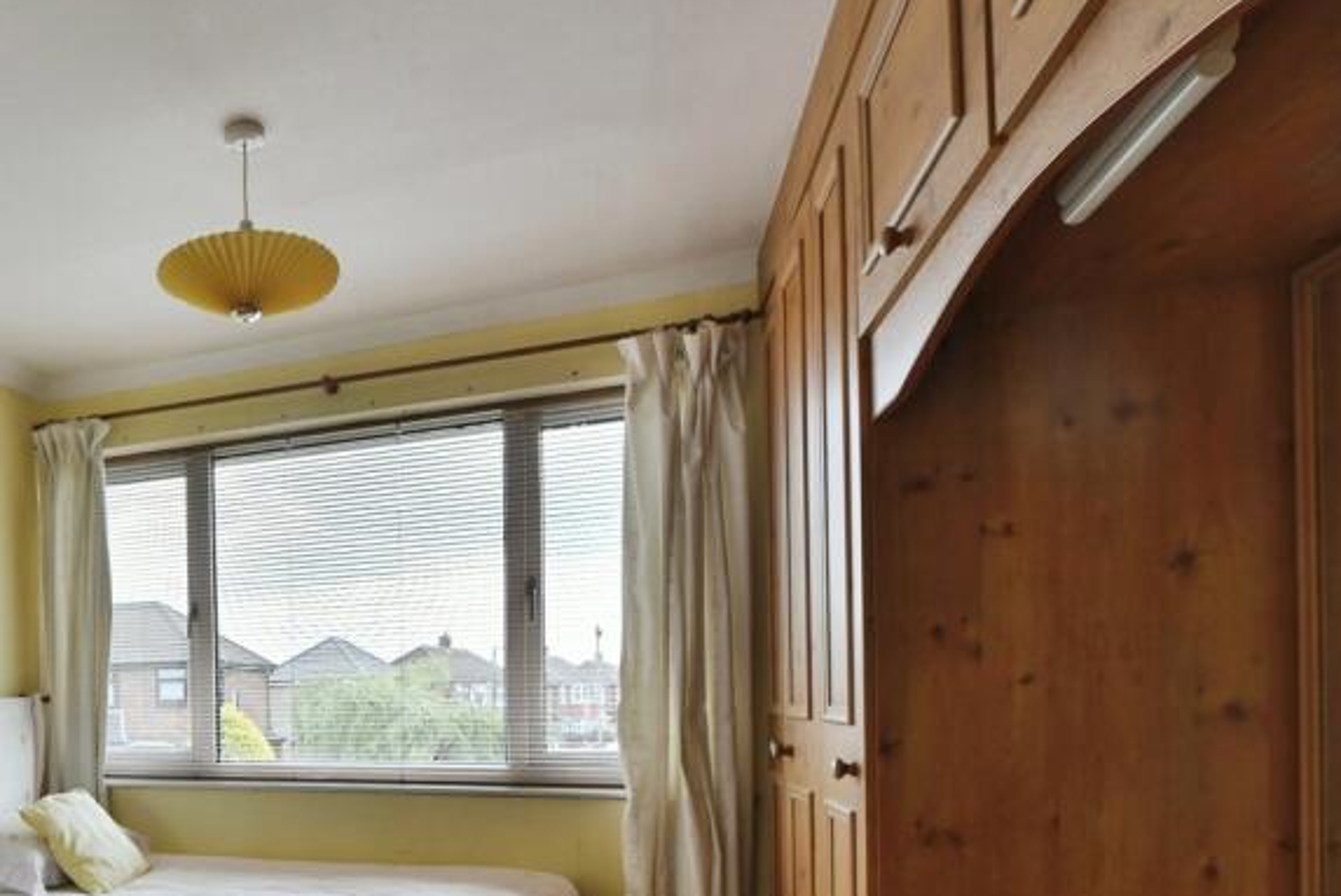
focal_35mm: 25
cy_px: 739
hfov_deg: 61.1
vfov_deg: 48.0
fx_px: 932
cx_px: 150
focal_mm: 14
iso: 500
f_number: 11
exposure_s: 1/80
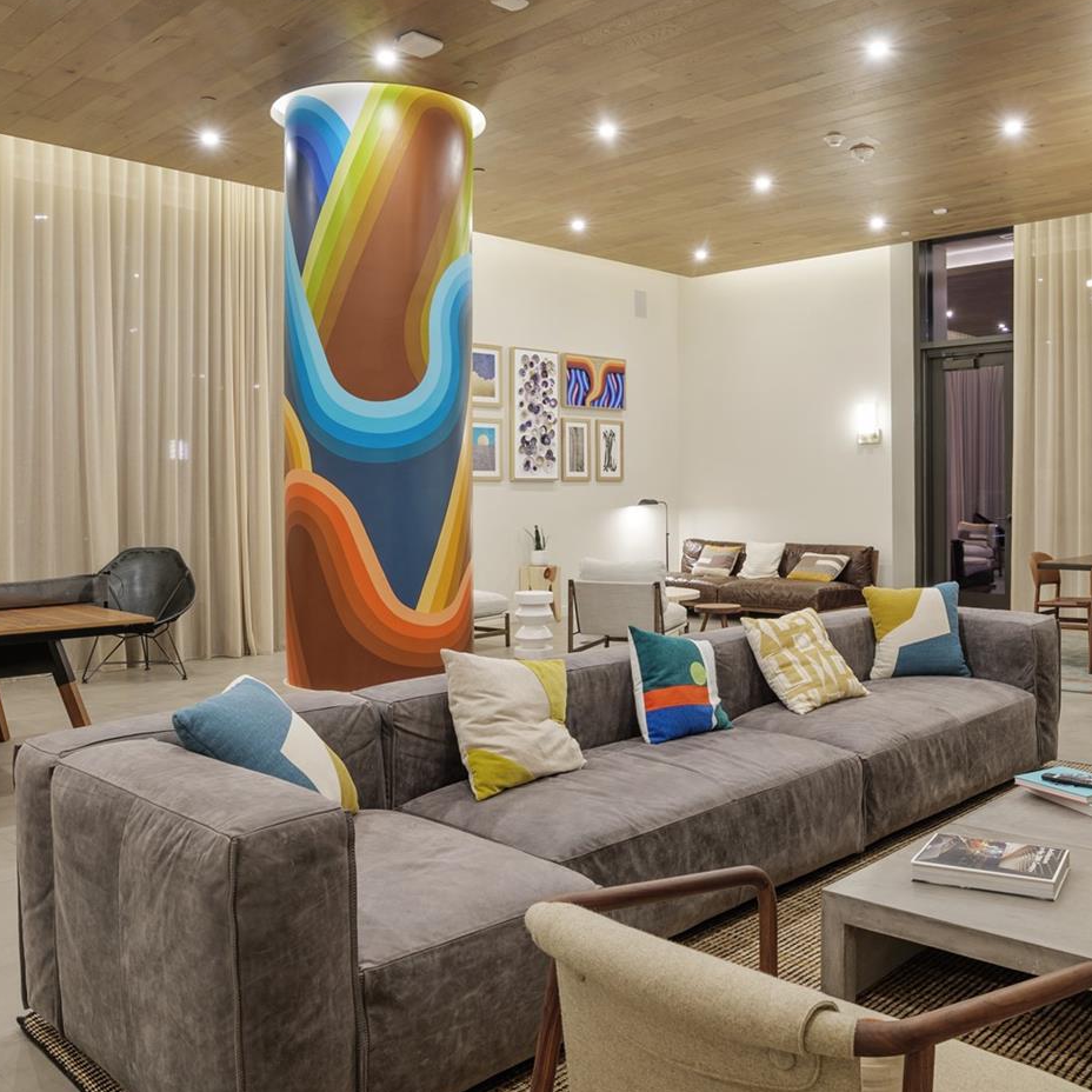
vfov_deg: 53.9
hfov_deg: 53.6
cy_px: 489
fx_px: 1071
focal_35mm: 30
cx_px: 666
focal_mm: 16
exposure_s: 2
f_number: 8
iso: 100
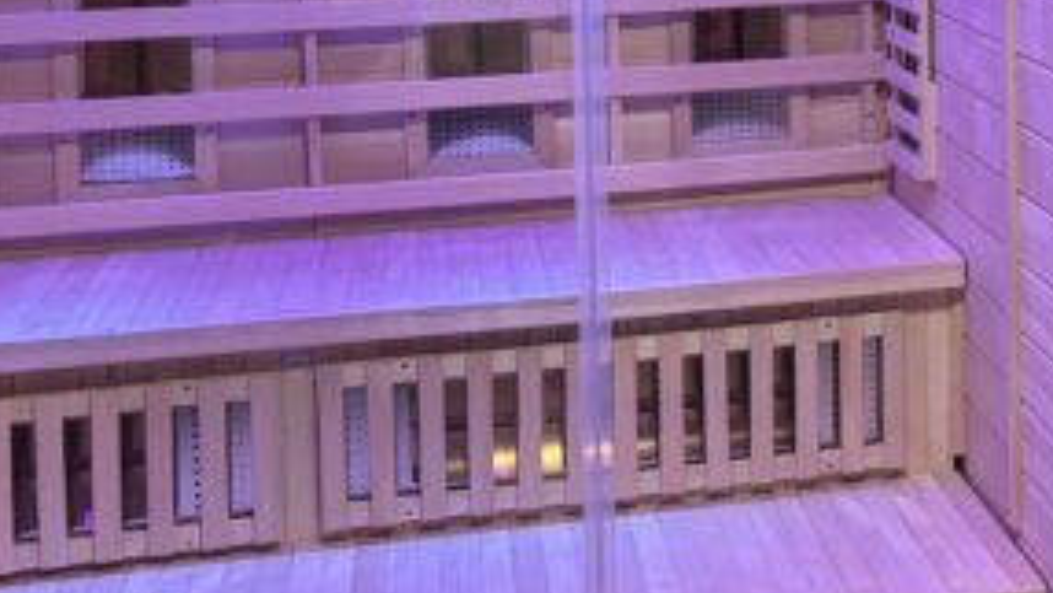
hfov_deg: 26.1
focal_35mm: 76
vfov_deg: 15.3
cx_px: 1105
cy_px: -144
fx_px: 2122
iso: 400
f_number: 1.6
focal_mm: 5.96
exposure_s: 1/42
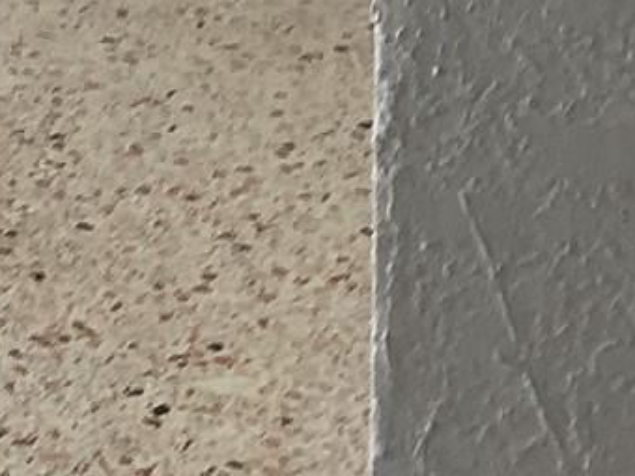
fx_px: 2678
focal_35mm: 146
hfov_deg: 12.0
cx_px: -648
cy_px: -435
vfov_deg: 9.6
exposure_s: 1/120
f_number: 2.4
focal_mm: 3.3
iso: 40
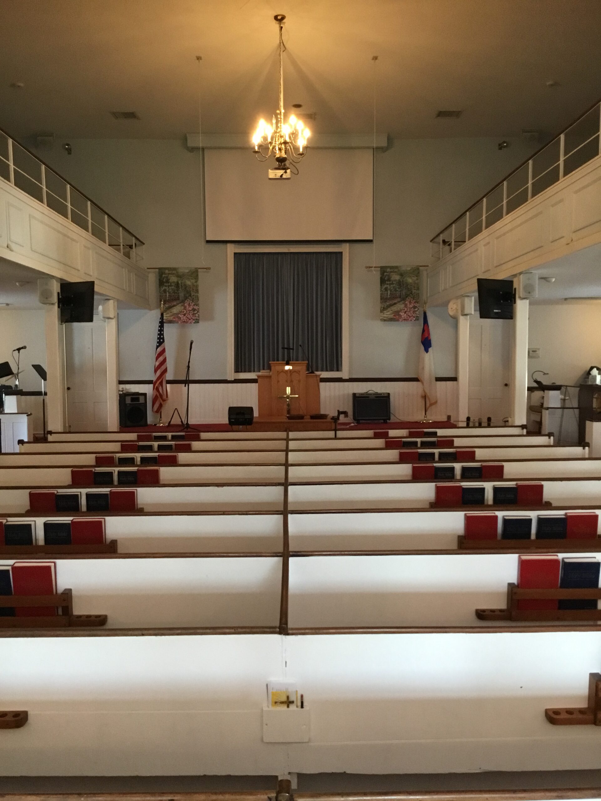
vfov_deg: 58.4
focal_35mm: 31
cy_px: 400
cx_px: 300
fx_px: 718
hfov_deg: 45.4
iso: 125
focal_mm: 3.3
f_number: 2.4
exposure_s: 1/30
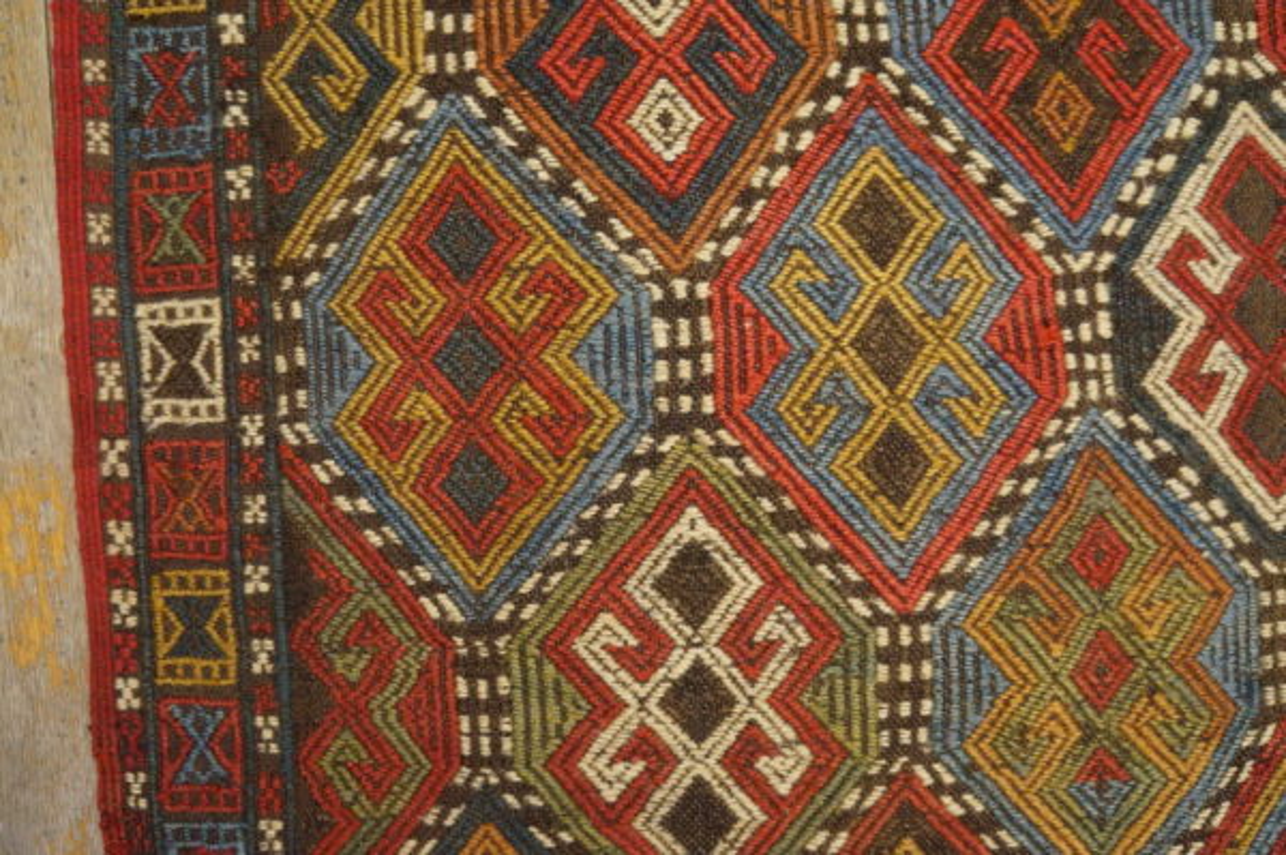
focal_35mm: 27
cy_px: 428
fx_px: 964
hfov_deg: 67.4
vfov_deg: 47.9
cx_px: 643
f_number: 4
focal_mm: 18
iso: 3200
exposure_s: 1/160
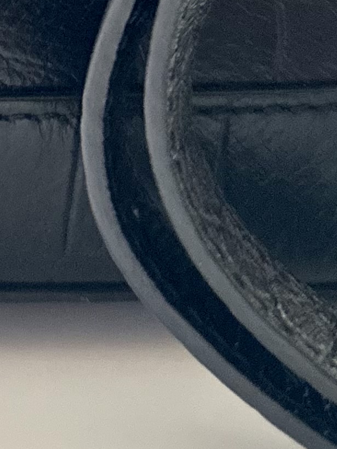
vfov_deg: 14.4
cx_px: -206
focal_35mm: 118
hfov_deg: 11.9
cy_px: -393
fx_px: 1532
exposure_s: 1/60
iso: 500
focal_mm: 6.86
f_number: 1.78
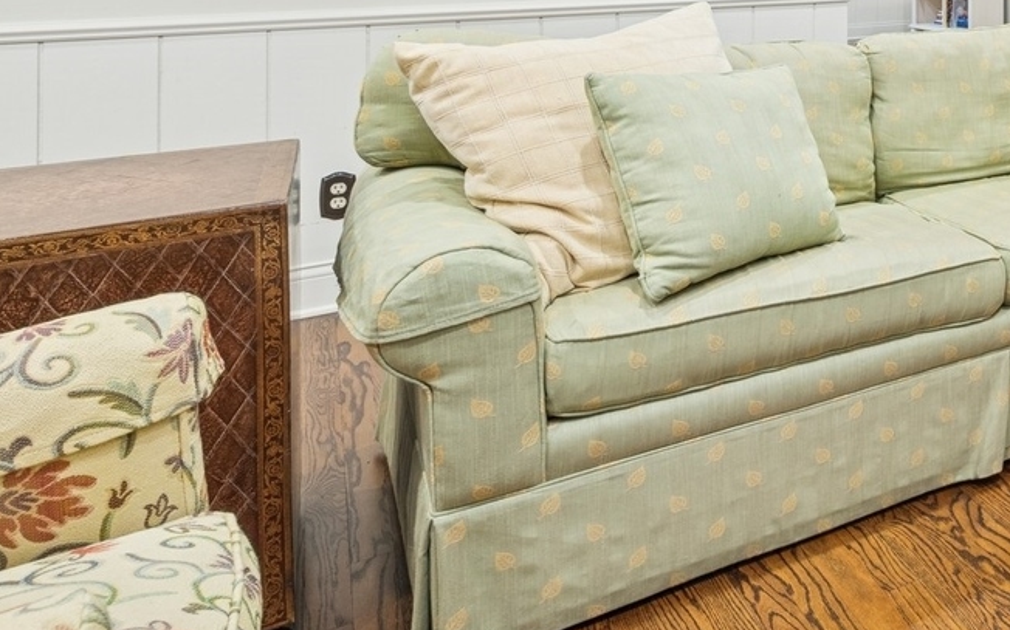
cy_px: -33
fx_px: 1046
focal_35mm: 38
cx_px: 1218
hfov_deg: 38.1
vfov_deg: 30.6
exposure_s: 1/4
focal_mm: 15
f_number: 9.5
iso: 200
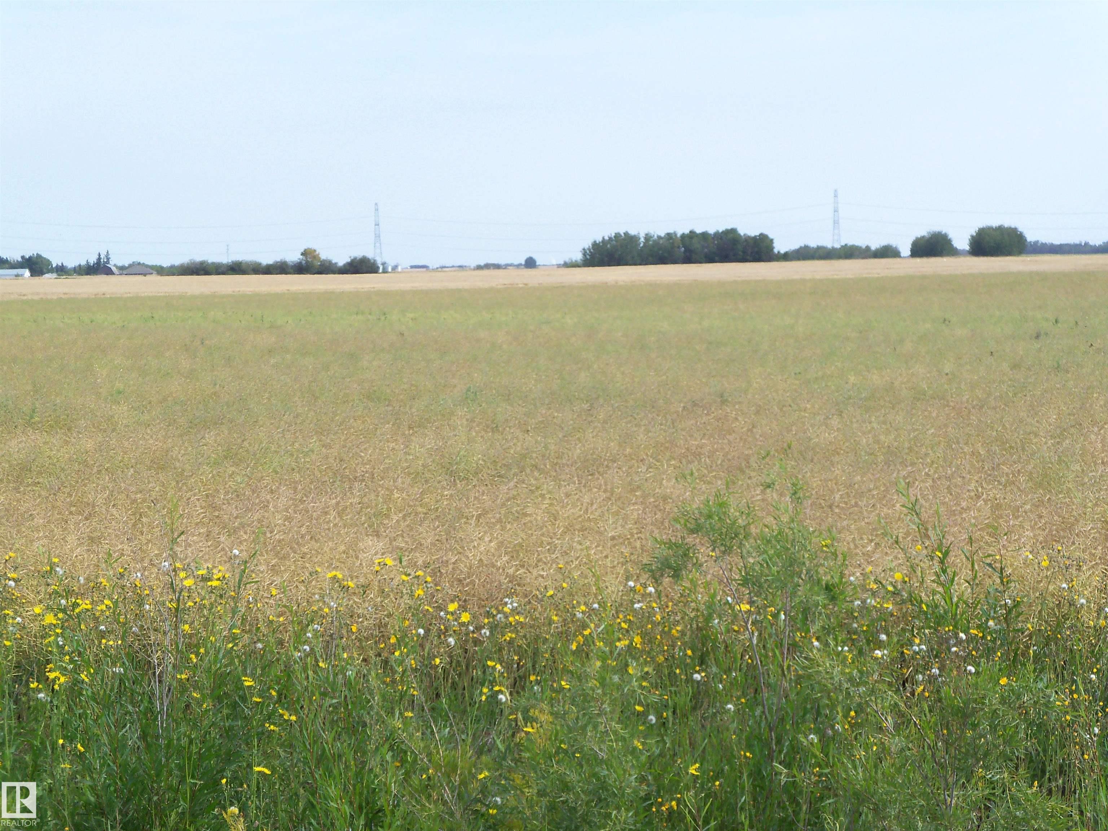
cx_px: 554
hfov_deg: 21.8
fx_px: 2881
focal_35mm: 90
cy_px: 416
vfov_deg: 16.4
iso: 80
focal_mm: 16
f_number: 3.8
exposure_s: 1/500
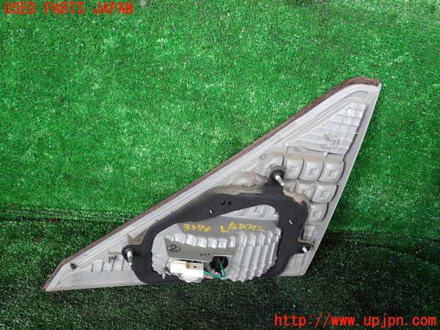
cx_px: 220
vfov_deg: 46.8
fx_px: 381
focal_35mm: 30
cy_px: 165
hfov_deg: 60.0
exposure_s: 1/60
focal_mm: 5.4
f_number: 2.3
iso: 160
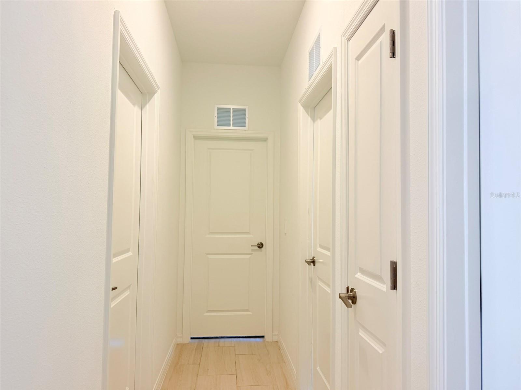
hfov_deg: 71.6
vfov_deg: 56.8
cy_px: 195
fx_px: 361
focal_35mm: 24
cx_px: 260
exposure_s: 1/120
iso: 125
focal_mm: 6.76
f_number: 1.78
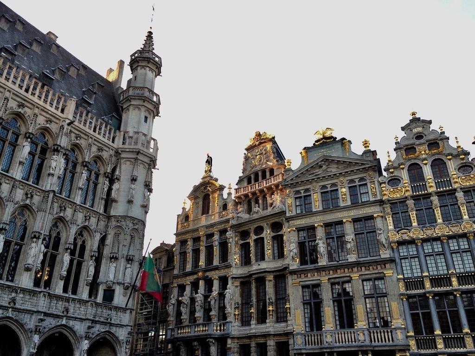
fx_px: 398
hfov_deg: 61.7
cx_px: 238
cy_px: 178
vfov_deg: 48.2
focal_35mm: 29
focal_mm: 4.15
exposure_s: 1/100
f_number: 2.2
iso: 64
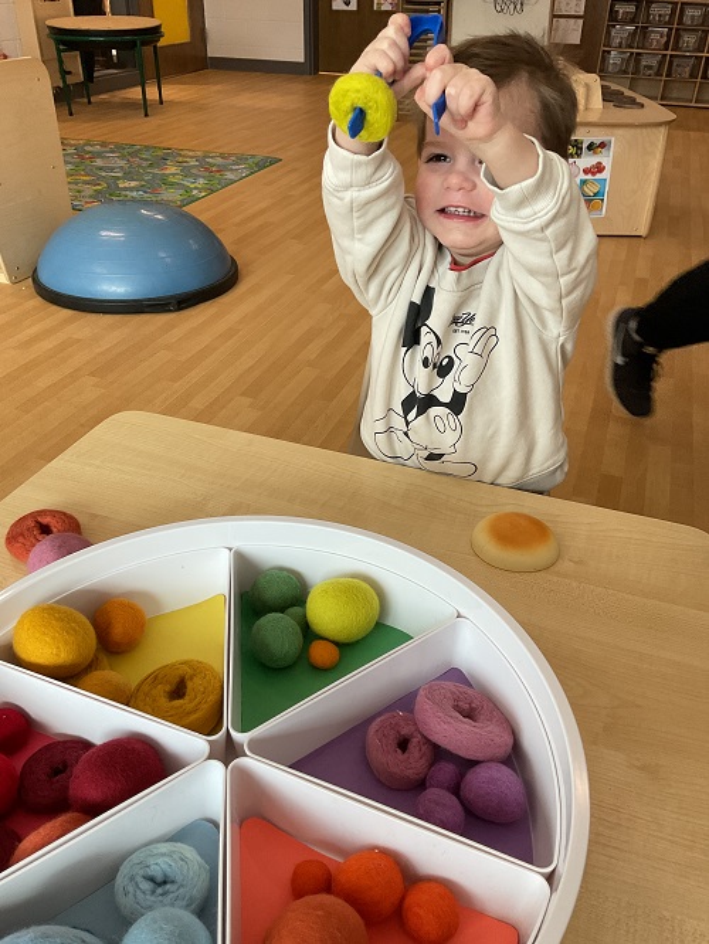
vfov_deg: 61.6
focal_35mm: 29
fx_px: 791
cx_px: 354
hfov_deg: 48.3
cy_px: 472
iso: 64
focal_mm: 3
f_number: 1.8
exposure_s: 1/60
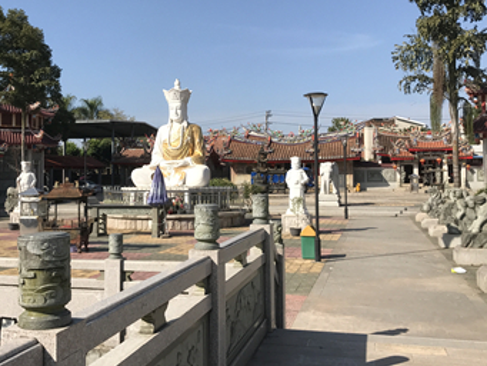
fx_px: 577
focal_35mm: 41
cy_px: 149
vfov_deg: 35.1
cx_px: 204
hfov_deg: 45.6
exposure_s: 1/2660
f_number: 1.8
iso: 20
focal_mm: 3.99
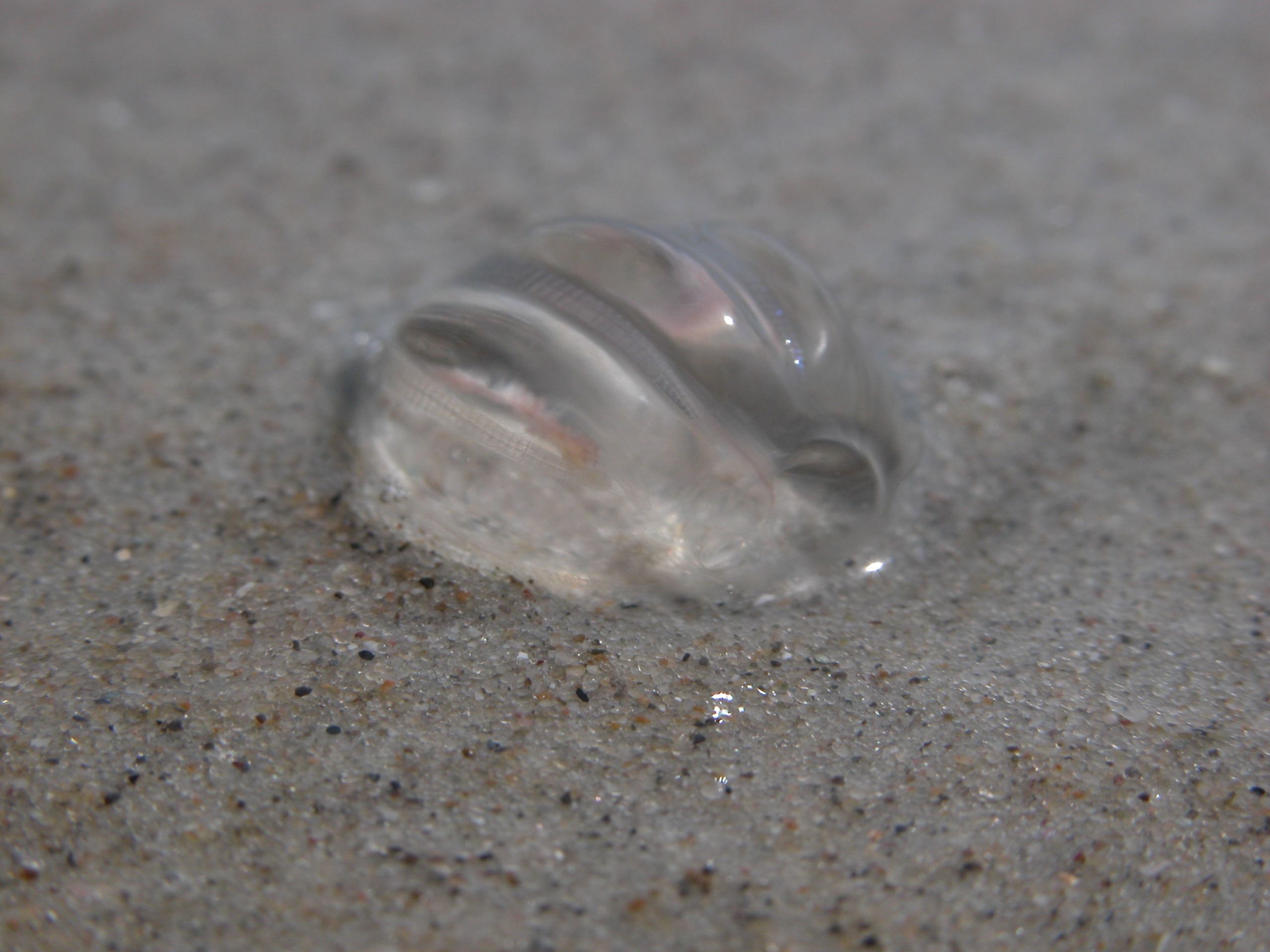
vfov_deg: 13.8
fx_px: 3926
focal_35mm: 107
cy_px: 476
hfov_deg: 18.4
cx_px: 635
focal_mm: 27.3
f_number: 6.6
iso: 100
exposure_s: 1/561
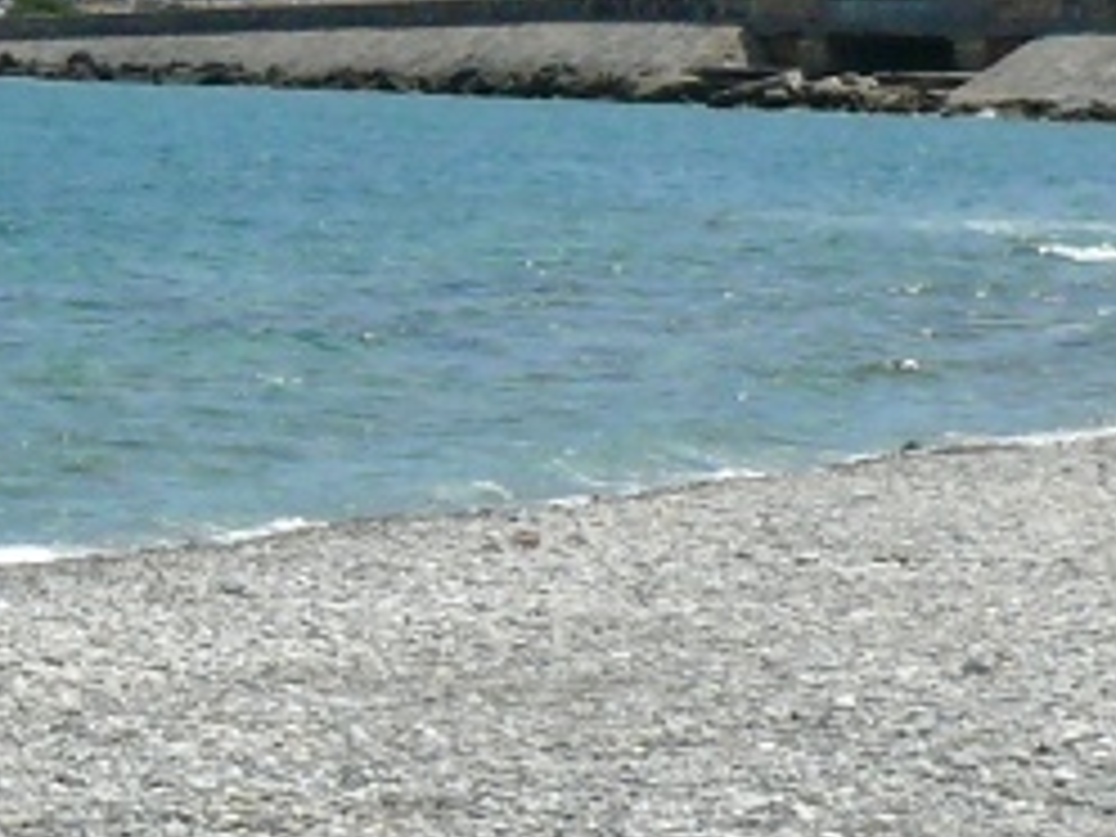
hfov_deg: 8.6
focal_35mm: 207
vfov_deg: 7.2
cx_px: -1663
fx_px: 6674
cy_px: 562
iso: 100
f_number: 5.6
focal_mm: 7.4
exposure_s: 1/400
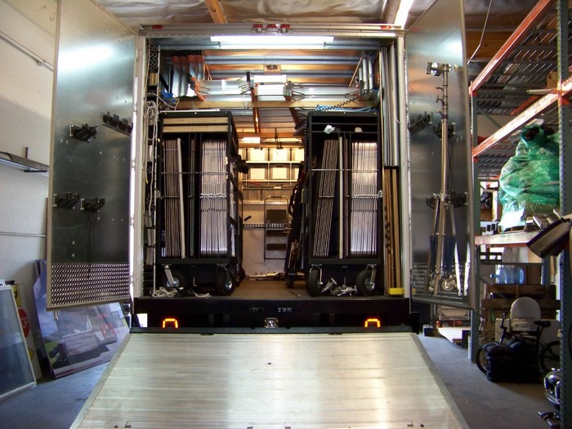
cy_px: 214
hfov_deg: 51.4
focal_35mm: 36
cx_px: 286
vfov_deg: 39.7
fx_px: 595
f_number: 2.8
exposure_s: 1/30
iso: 200
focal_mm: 5.85
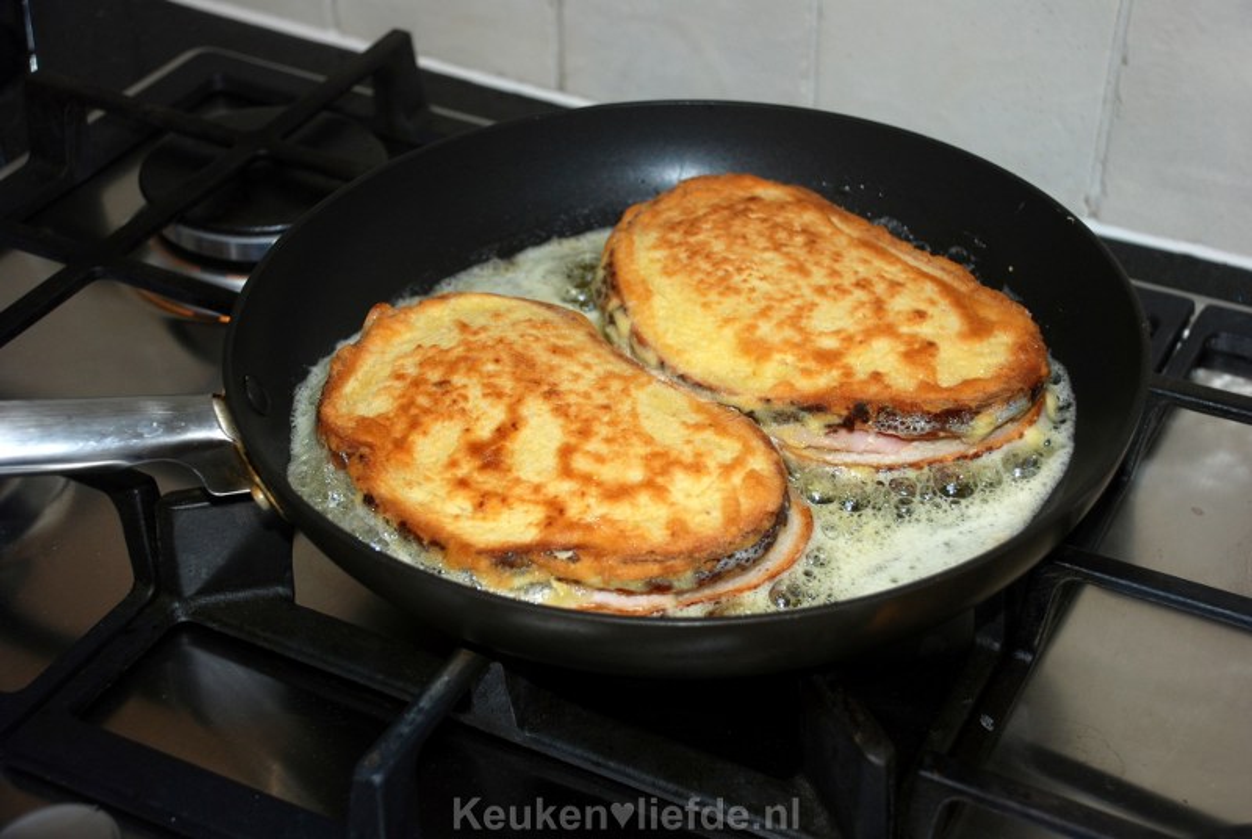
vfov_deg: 22.7
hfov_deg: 33.4
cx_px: 626
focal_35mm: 60
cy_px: 420
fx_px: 2090
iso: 200
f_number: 4.5
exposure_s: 1/60
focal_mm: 40
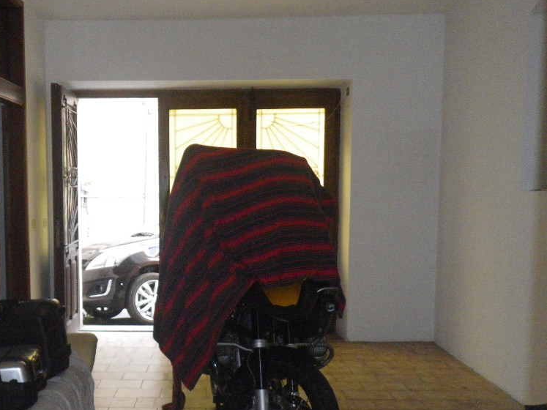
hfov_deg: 39.1
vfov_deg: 30.0
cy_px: 273
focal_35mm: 48
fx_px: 758
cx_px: 177
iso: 400
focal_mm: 6.2
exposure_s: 1/60
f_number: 3.8
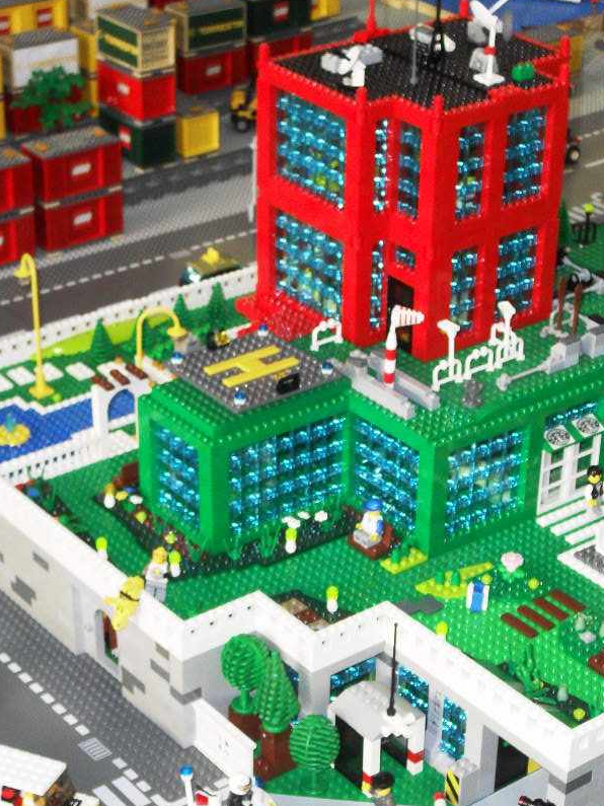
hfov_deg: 17.4
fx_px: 1978
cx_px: 306
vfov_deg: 23.0
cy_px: 496
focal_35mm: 85
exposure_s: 1/60
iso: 200
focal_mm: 11.7
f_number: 4.6
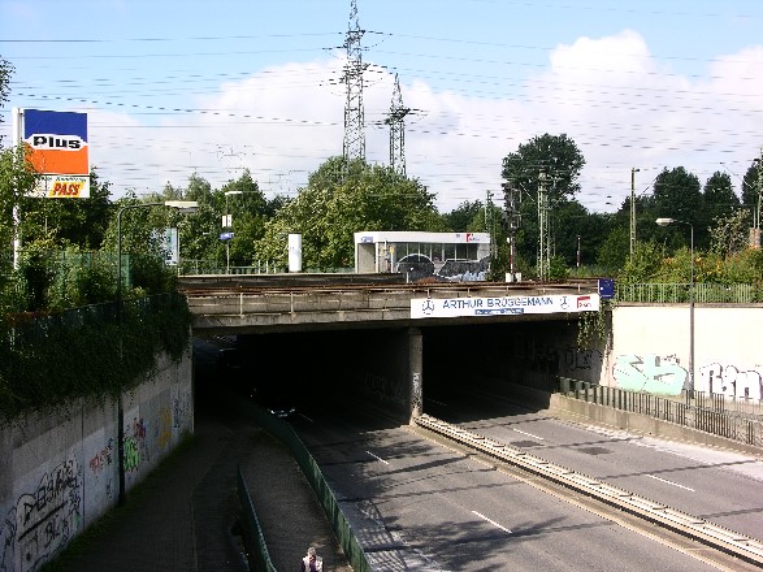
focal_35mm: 50
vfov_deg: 29.1
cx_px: 382
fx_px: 1102
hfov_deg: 38.2
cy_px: 286
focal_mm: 12.7
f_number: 7.6
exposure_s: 1/94.6
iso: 50
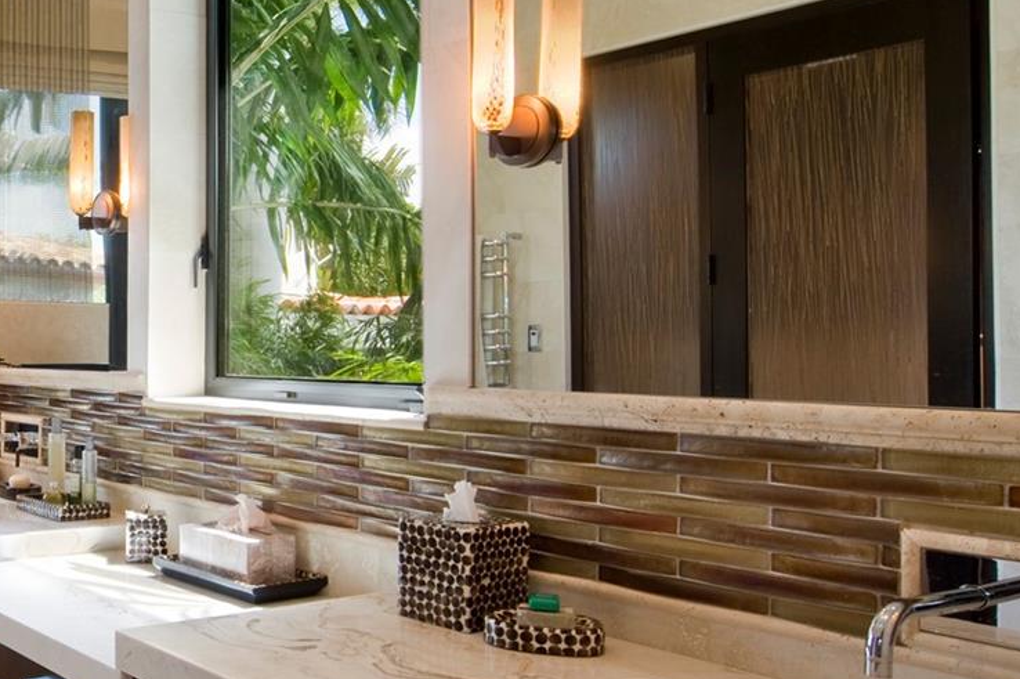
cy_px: 323
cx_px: -14
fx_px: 1104
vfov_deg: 34.2
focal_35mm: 39
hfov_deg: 42.4
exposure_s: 1/25
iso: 200
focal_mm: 18
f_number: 13
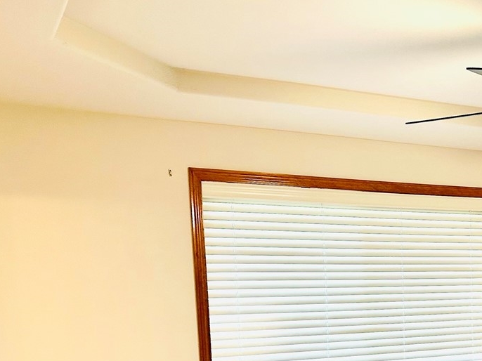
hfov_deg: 31.3
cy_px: 353
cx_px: 502
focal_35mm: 56
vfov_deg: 25.0
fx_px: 779
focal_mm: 6.86
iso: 200
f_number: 1.78
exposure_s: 1/60
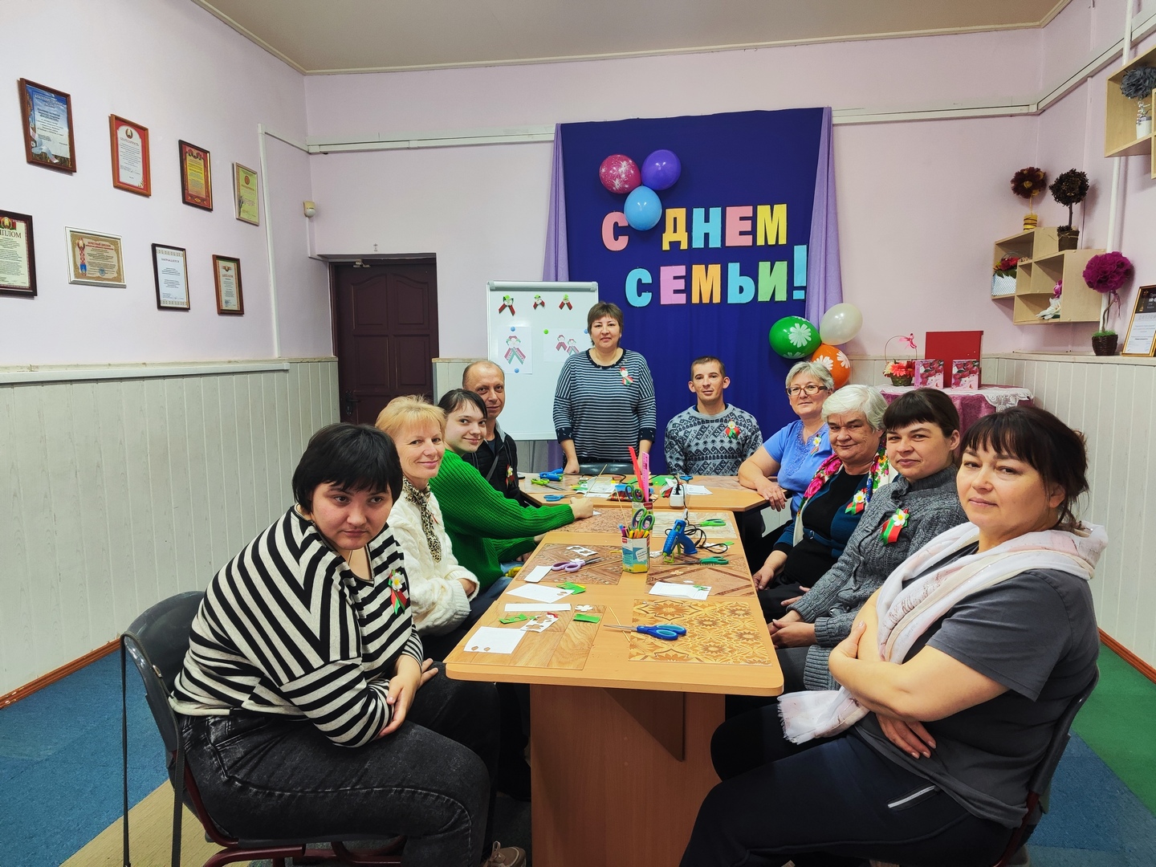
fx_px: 768
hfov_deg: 73.9
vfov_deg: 58.9
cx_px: 578
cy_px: 434
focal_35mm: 23
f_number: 1.8
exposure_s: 1/50
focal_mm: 5.4
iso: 180
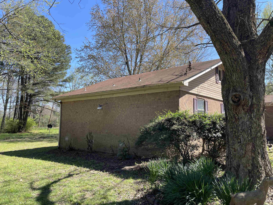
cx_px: 136
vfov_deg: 53.1
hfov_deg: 67.3
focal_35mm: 26
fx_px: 205
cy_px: 102
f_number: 1.6
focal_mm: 4.2
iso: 32
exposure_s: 1/1125
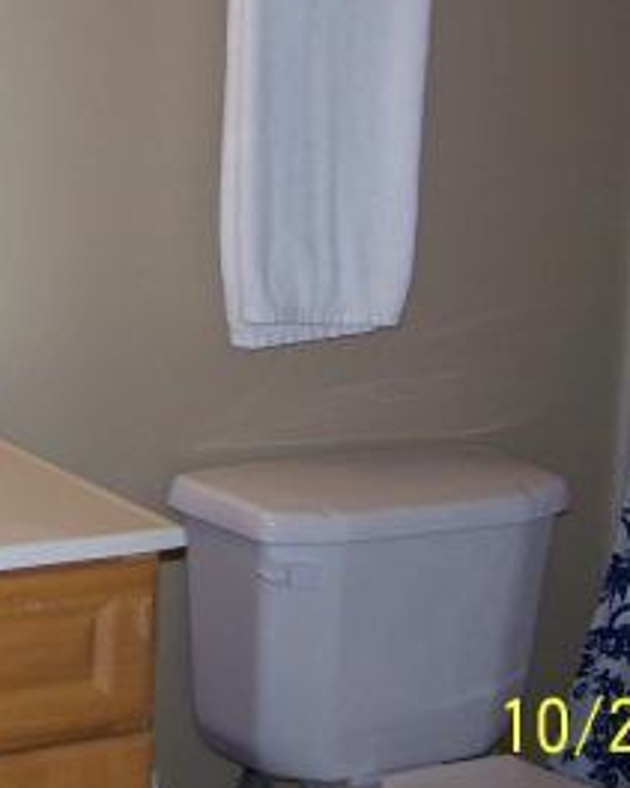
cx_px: -36
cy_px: 188
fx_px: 2099
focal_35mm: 90
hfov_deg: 16.6
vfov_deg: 21.1
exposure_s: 1/60
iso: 80
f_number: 2.8
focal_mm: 6.3
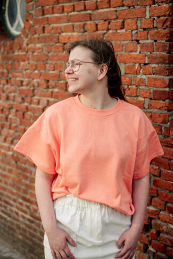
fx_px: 360
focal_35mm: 50
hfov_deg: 27.0
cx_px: 86
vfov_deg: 39.6
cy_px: 130
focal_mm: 50
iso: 125
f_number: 2.5
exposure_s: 1/800
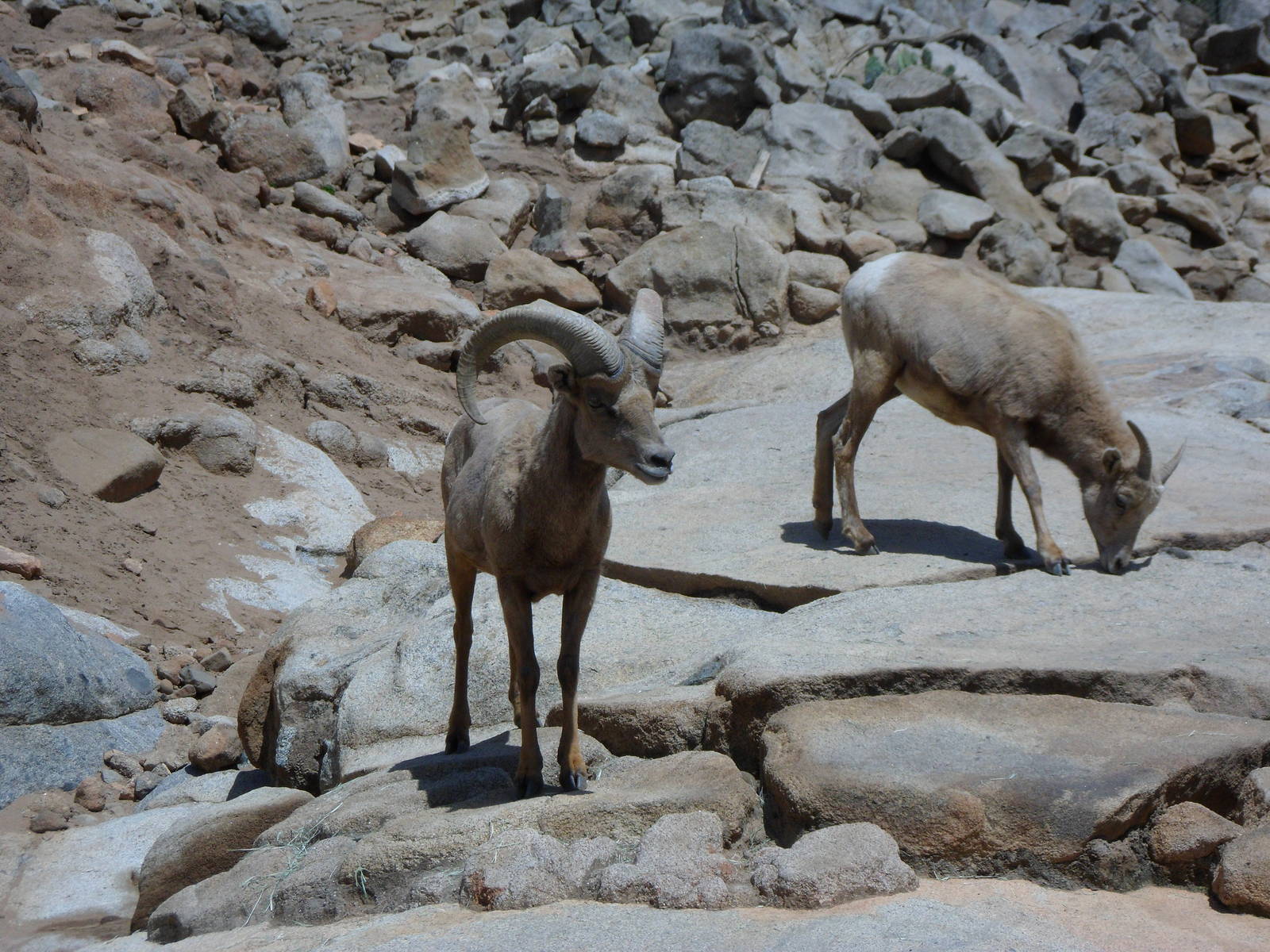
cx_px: 635
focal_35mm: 105
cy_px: 476
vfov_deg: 14.1
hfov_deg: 18.7
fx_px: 3852
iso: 80
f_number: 5.3
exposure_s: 1/1000
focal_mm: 17.7
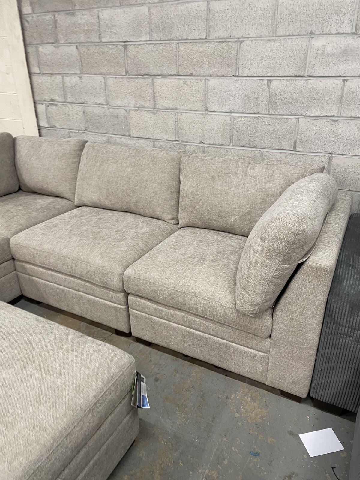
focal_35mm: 26
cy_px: 240
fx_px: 361
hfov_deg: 53.1
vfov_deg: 67.3
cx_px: 180
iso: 160
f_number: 1.6
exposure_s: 1/60
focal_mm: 4.2
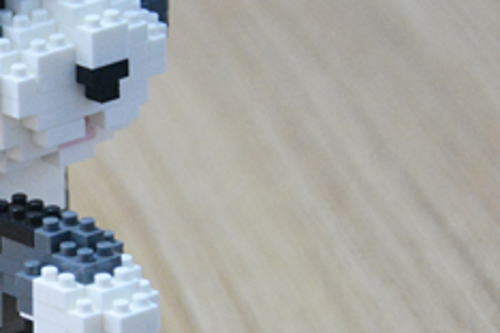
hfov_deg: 7.8
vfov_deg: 5.3
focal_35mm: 261
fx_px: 3625
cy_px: 169
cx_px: -130
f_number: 4.8
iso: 3200
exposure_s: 1/30
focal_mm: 48
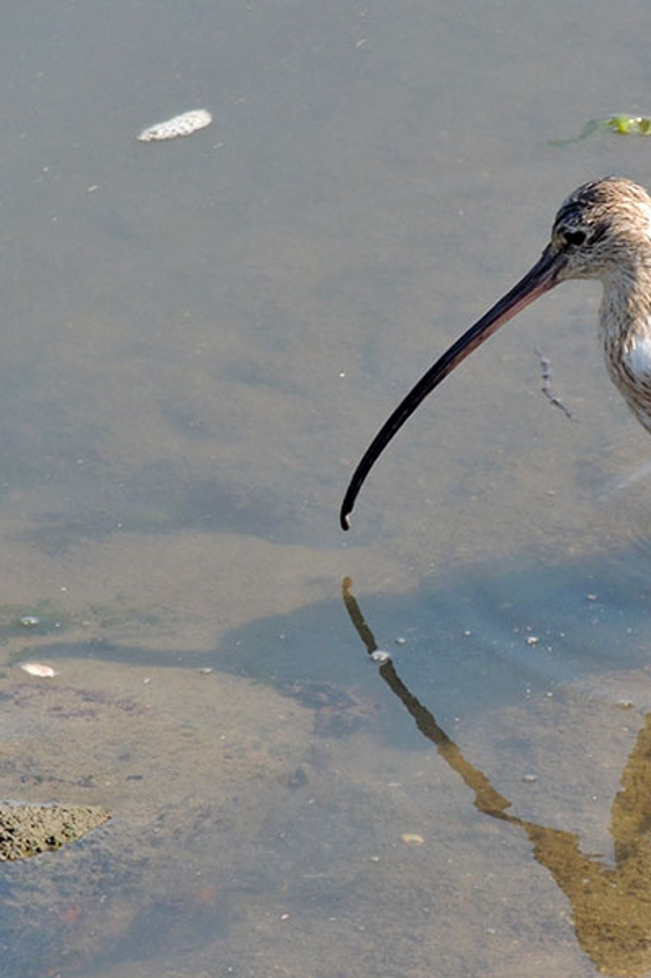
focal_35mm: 696
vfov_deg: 3.0
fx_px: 18899
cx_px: 505
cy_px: 489
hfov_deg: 2.0
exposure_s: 1/800
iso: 360
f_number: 4.9
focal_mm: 89.1
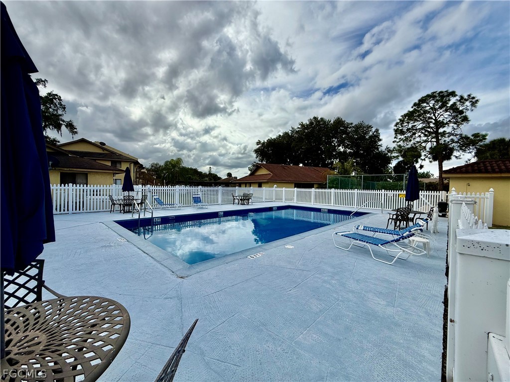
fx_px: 206
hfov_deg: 102.1
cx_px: 255
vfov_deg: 85.7
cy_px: 191
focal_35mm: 14
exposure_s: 1/2717
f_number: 2.2
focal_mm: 2.22
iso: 50
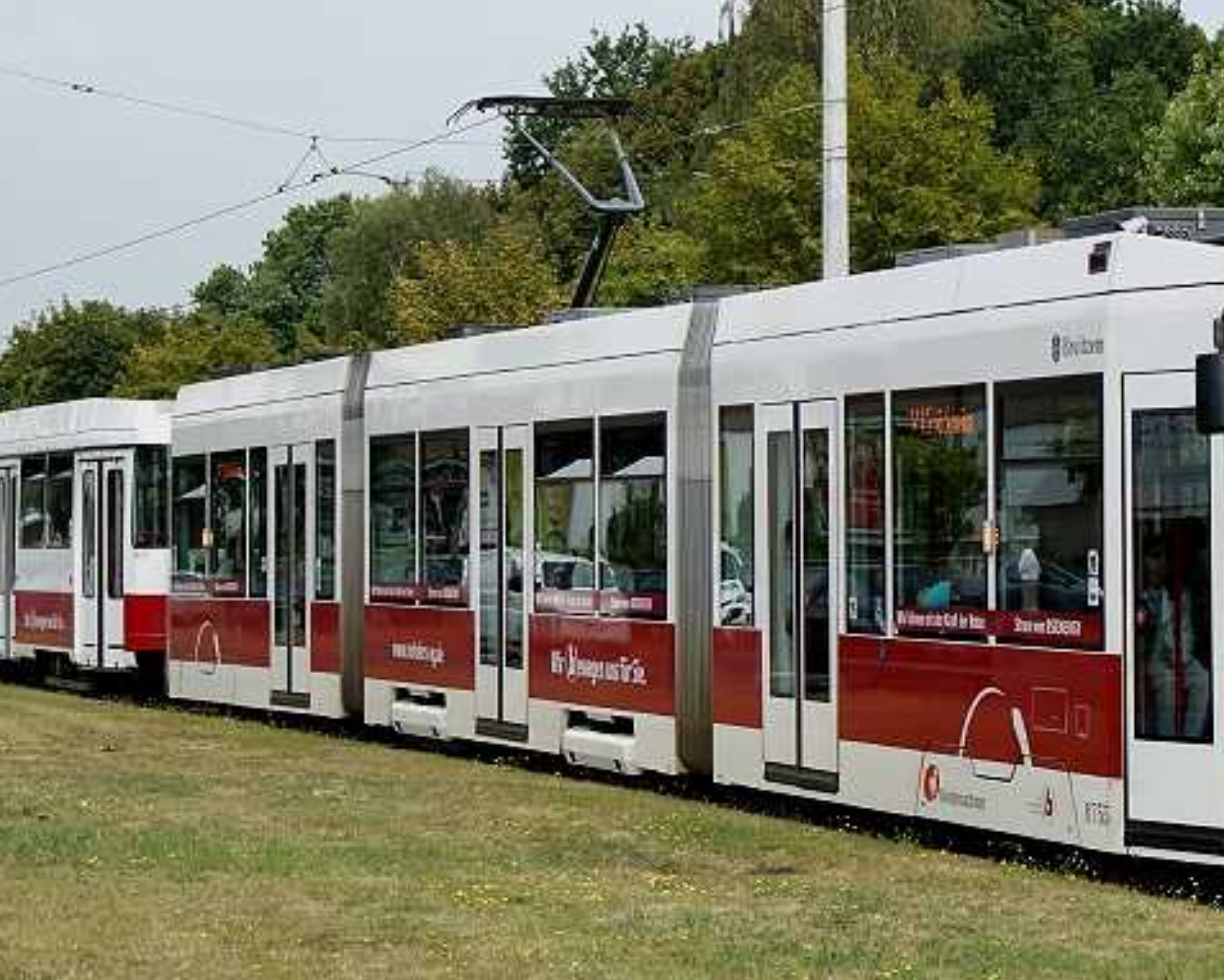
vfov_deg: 13.1
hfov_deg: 16.2
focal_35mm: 118
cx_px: 837
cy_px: 432
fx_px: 4276
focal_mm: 50
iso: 100
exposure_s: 1/250
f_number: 6.3
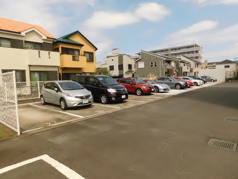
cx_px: 119
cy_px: 90
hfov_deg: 73.9
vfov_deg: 58.9
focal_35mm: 23
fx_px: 158
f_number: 3
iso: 125
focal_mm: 4
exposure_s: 1/1500
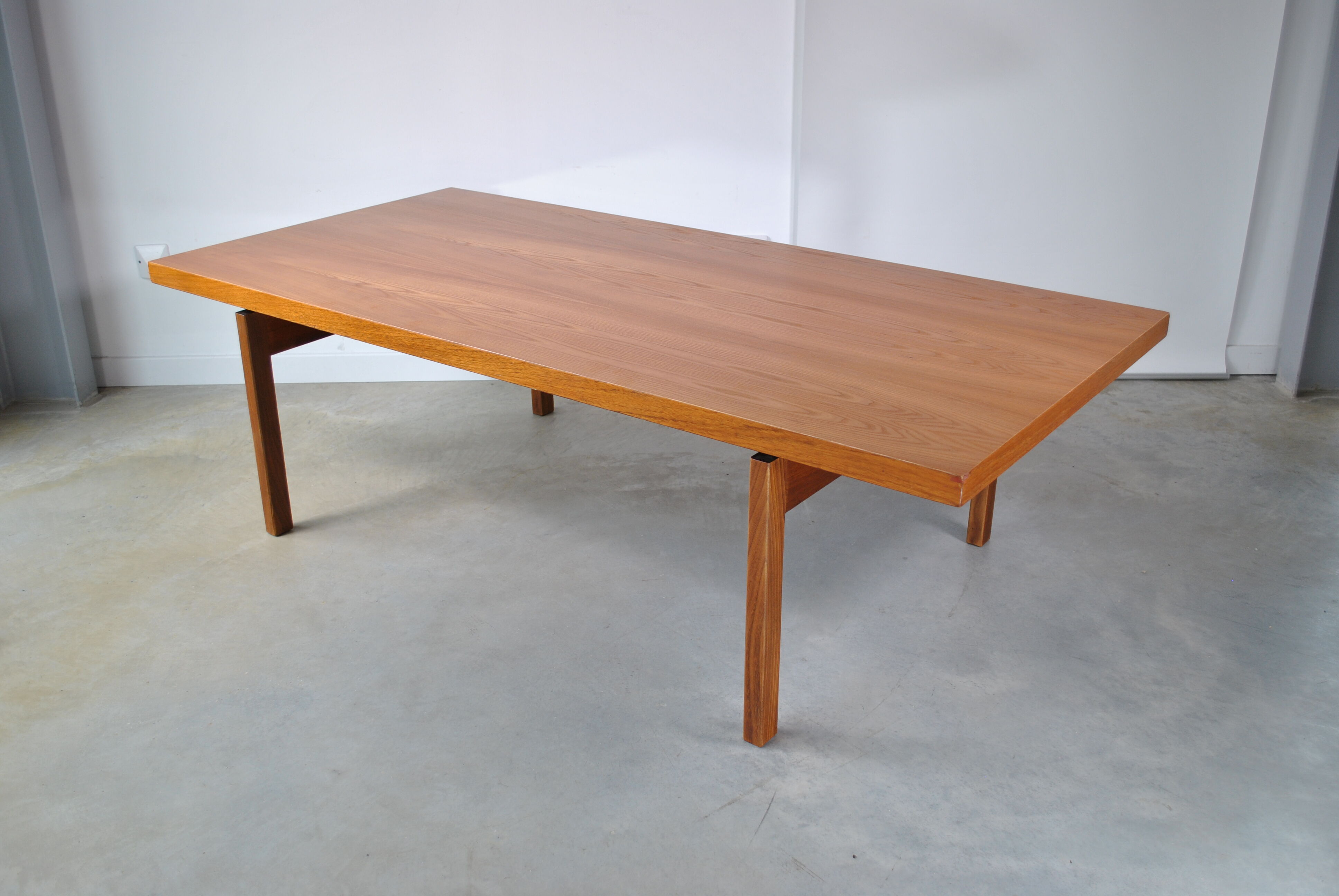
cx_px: 670
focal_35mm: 33
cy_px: 448
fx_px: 1229
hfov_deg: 57.2
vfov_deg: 40.1
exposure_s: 1/50
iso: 200
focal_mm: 22
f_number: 5
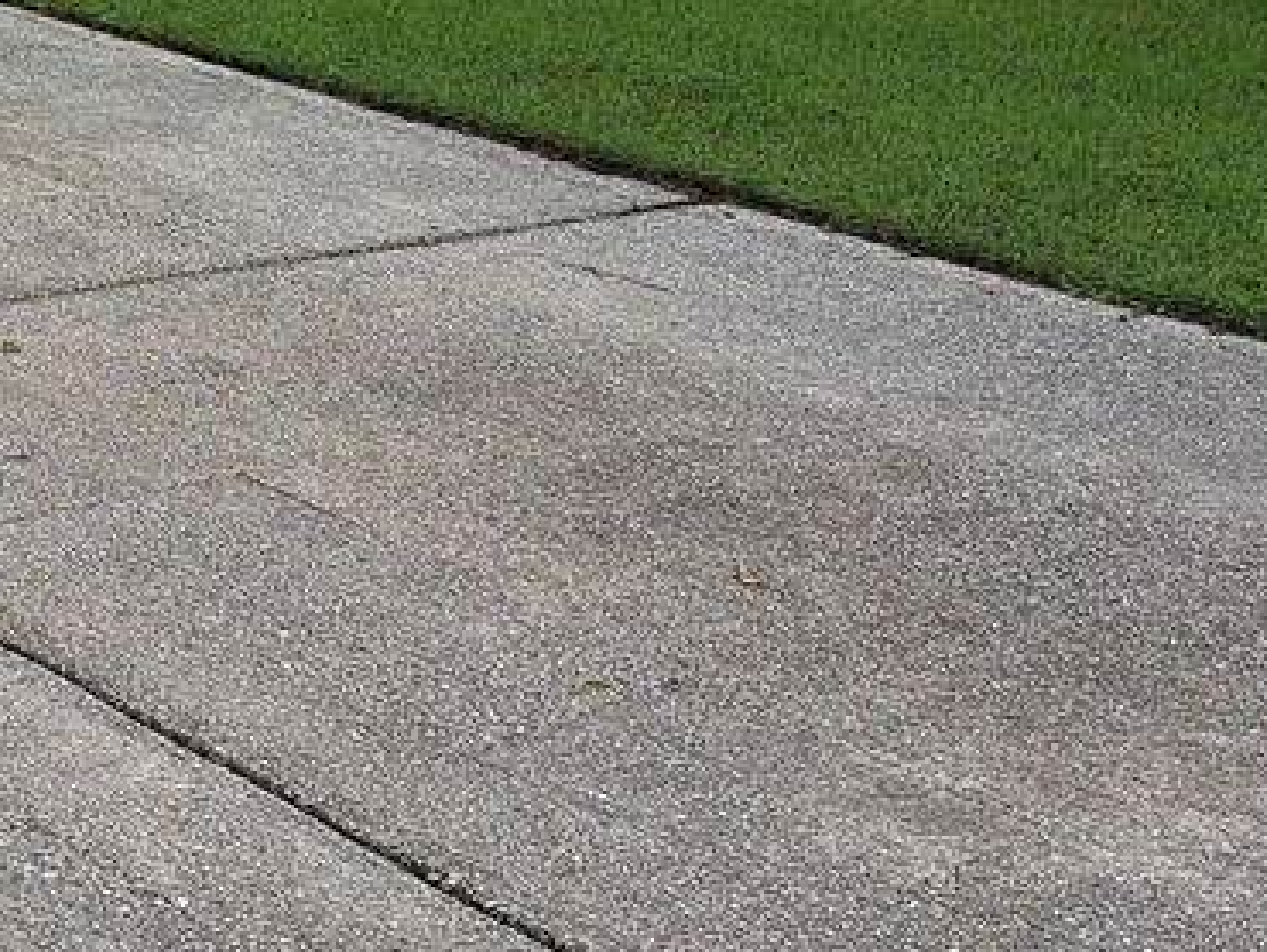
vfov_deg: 16.7
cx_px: -442
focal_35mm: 83
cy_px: -308
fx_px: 3040
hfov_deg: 21.1
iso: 50
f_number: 1.8
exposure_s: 1/1250
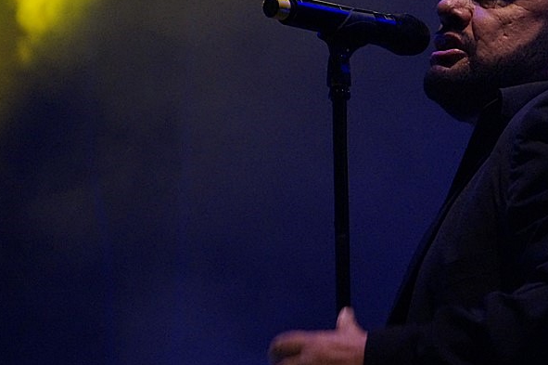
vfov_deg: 5.3
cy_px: 134
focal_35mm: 260
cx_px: 394
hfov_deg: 7.9
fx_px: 3954
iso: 3200
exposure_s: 1/100
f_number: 4.5
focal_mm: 100
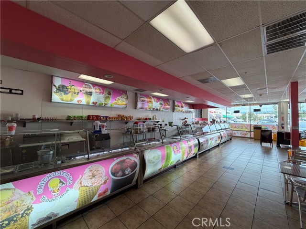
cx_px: 153
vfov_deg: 85.7
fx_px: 124
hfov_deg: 102.1
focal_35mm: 14
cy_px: 114
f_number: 2.2
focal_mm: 2.22
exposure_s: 1/120
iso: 80
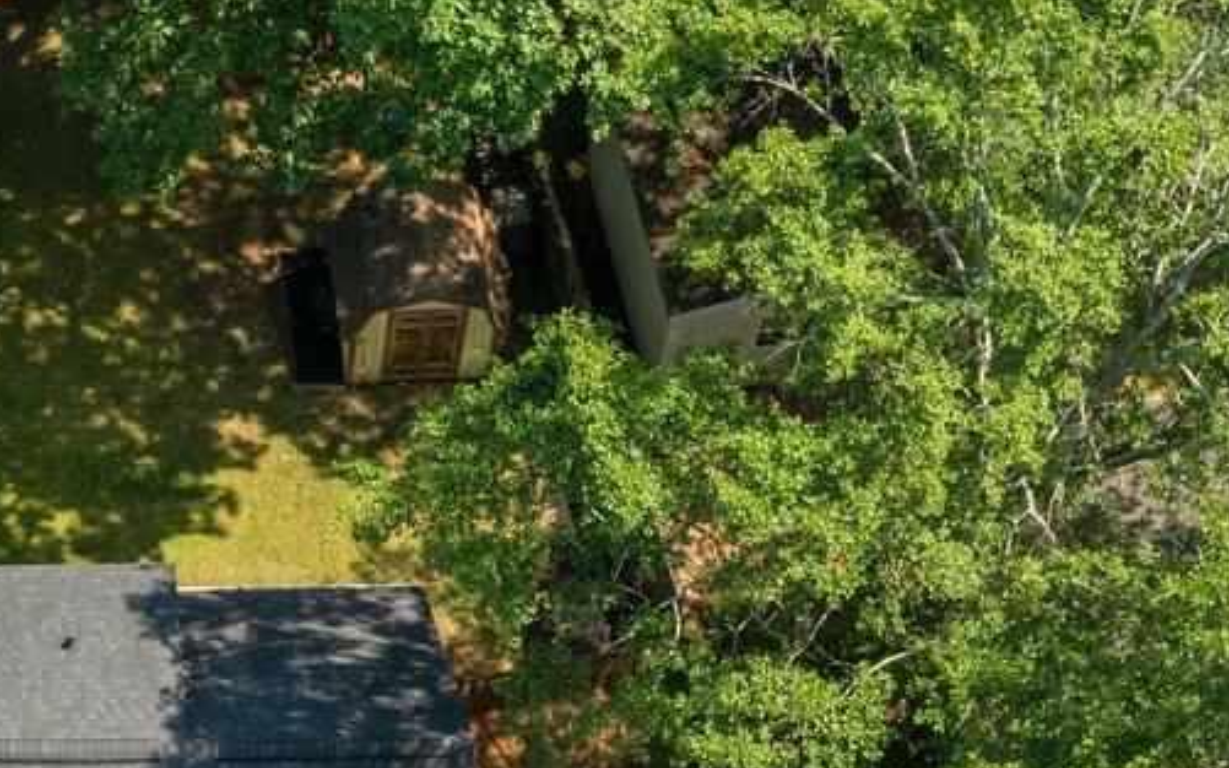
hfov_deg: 19.5
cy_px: 656
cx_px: 61
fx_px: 3483
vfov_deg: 12.5
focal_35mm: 104
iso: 100
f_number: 4.5
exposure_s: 1/50
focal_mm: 12.29
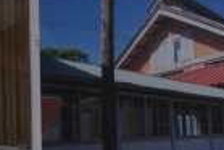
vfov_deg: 7.9
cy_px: 356
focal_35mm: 161
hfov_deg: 12.5
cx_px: 241
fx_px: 1003
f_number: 4
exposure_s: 1/400
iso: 80
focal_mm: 7.3
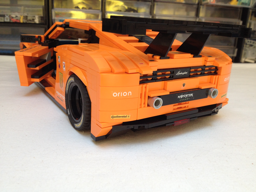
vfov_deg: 40.7
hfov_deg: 52.6
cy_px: 96
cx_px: 128
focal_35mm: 35
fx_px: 259
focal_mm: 4.28
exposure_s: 1/120
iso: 80
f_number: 2.4
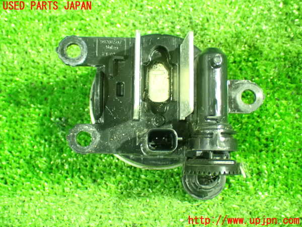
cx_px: 151
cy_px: 114
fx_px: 436
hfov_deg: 38.2
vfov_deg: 29.1
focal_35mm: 50
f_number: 3.2
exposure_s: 1/10
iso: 1600
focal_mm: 9.01
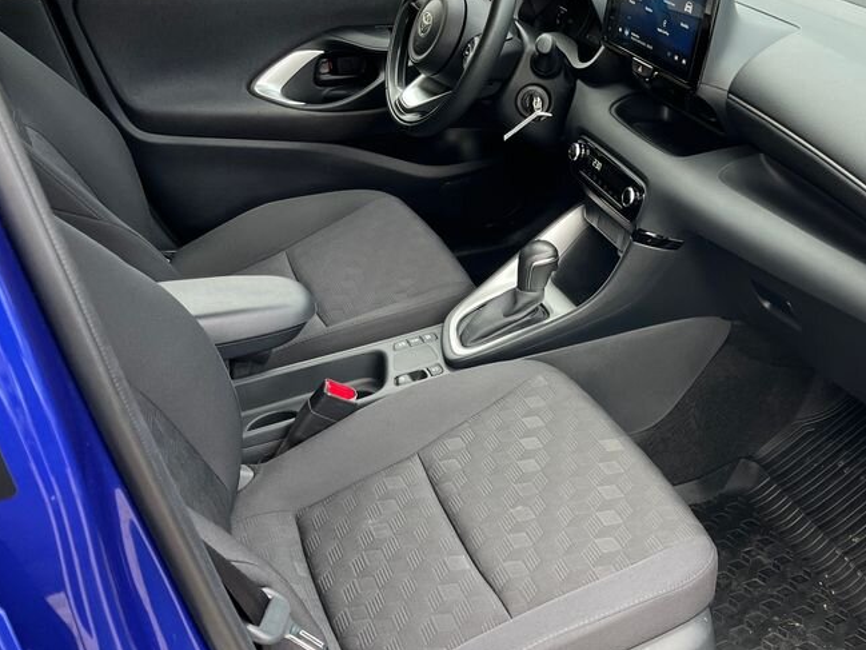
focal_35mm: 41
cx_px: 588
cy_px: 314
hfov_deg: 45.0
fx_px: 1026
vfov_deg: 35.1
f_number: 1.6
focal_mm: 5.1
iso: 80
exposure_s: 1/121
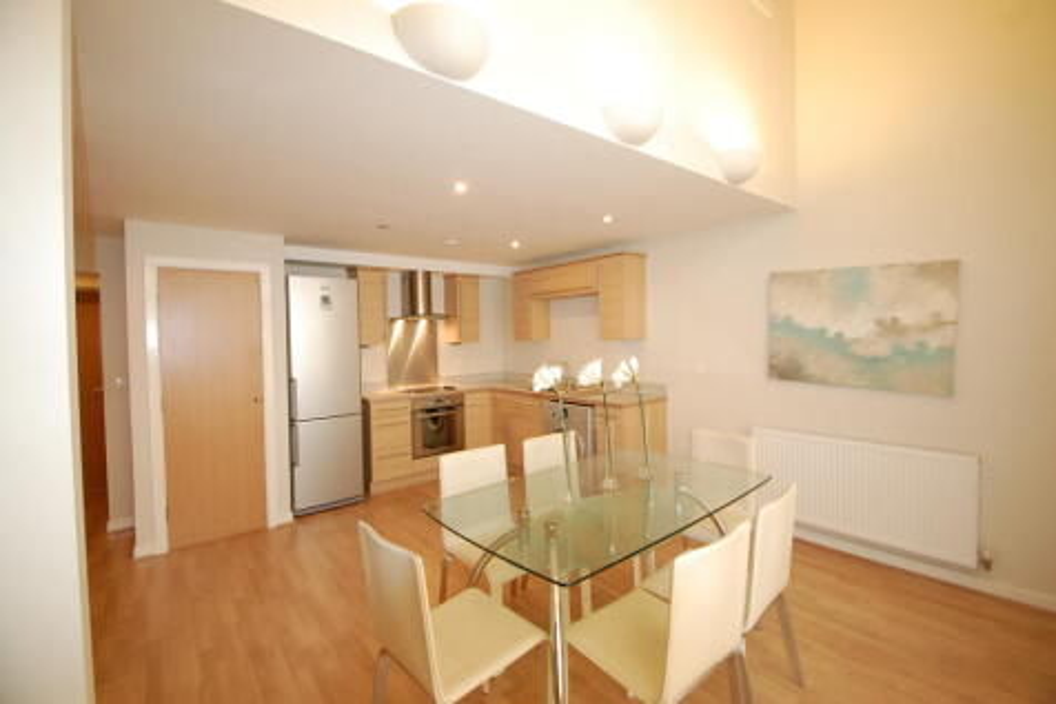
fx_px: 440
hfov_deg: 100.4
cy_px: 352
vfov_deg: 77.3
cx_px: 528
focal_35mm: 15
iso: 1600
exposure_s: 1/60
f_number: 4
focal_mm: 10
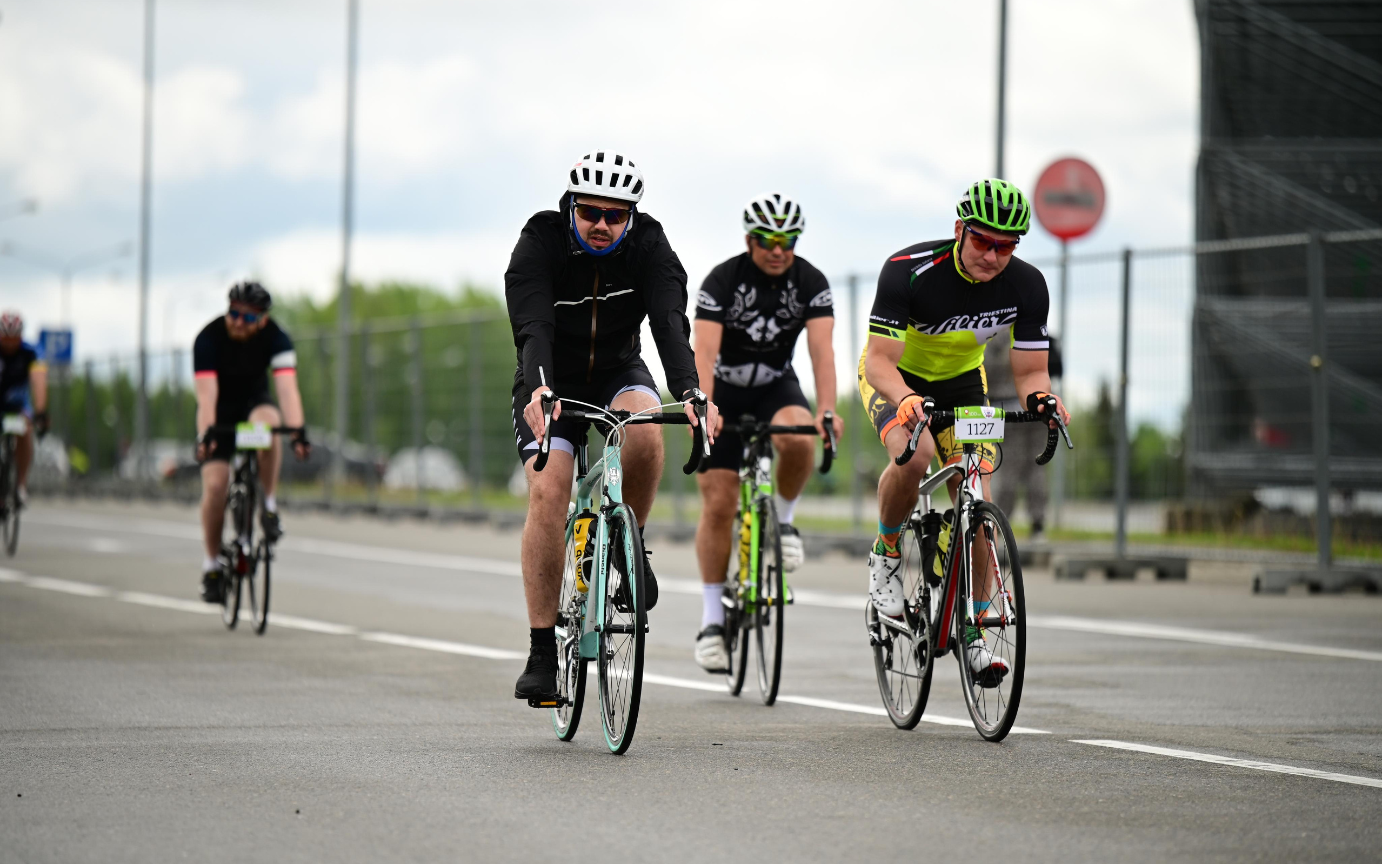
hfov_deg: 10.3
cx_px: 691
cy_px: 440
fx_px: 7683
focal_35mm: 204
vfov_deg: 6.4
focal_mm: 200
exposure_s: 1/1600
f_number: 2.8
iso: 200
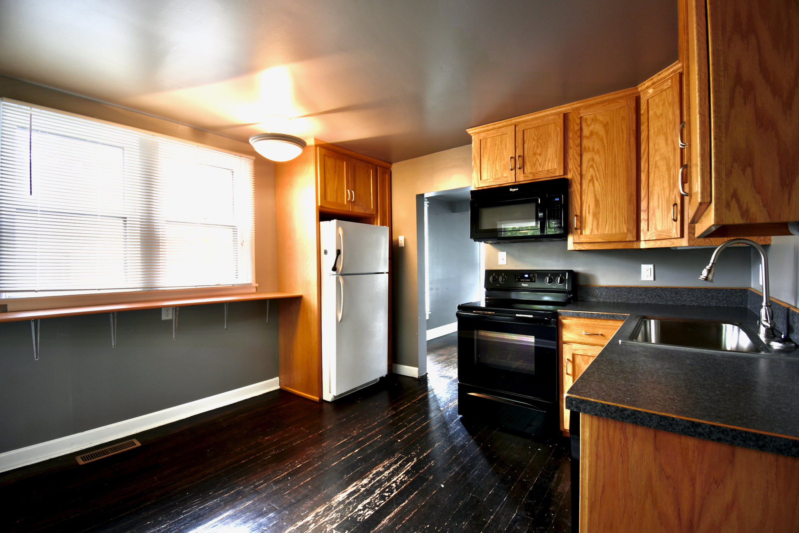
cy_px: 266
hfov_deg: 100.4
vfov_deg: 77.4
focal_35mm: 15
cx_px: 400
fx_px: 333
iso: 100
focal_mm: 10
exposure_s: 1/8
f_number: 4.5
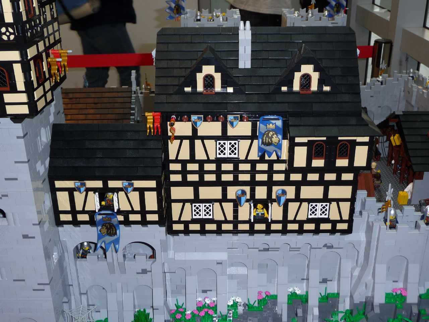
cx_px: 214
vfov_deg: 36.0
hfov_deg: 46.8
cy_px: 161
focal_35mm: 40
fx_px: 496
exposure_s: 1/30
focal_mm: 6.7
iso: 100
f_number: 3.9
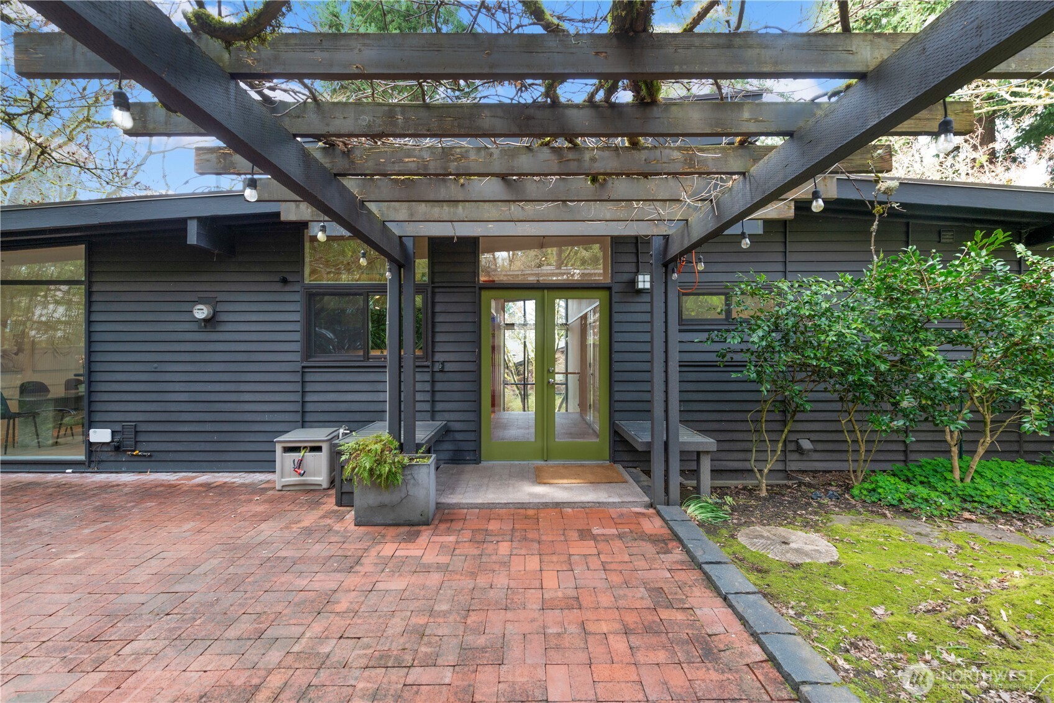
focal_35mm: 15
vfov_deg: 77.3
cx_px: 527
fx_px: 439
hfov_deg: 100.4
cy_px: 352
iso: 640
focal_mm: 15
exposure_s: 1/100
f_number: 7.1
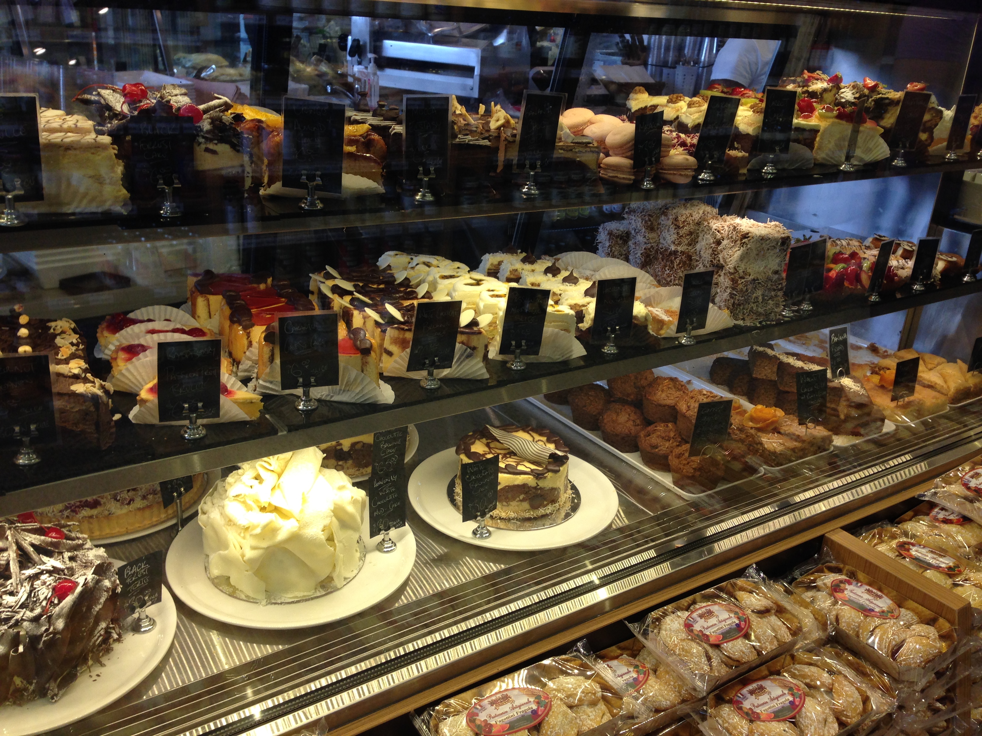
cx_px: 491
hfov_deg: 55.4
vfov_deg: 42.9
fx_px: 936
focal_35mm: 33
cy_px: 368
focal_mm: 4.12
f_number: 2.4
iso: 80
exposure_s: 1/120
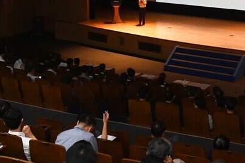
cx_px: 136
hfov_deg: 24.8
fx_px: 558
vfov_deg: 16.5
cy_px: 23
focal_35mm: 82
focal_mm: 34
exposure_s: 1/125
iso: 2000
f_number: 5.6
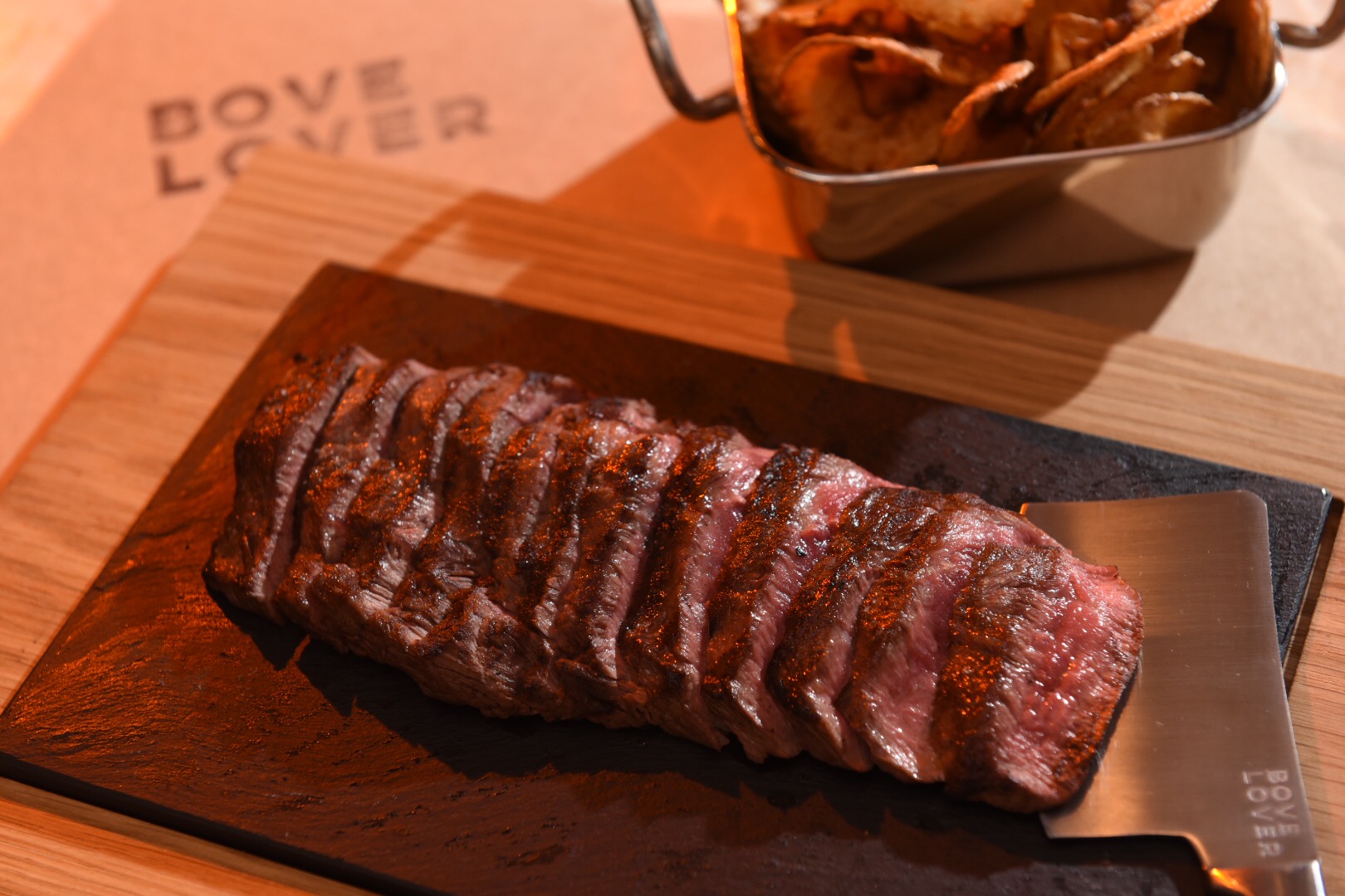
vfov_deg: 19.5
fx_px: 2615
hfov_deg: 28.8
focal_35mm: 70
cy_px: 448
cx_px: 672
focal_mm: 70
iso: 800
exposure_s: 1/160
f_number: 4.5
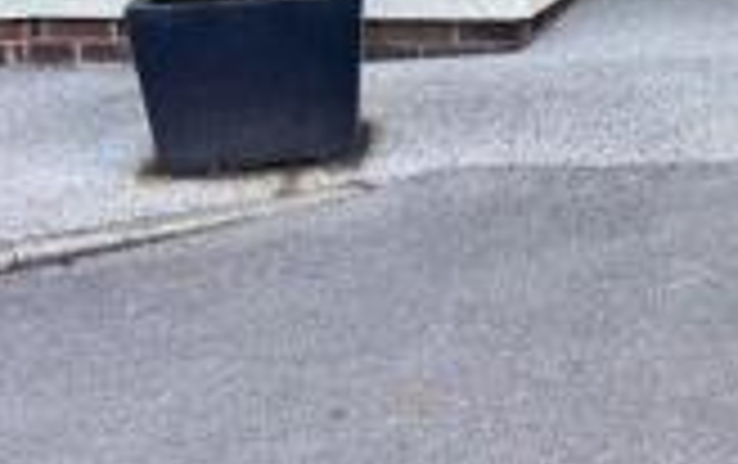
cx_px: 907
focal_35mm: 71
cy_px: -79
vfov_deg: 17.6
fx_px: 1430
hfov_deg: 25.6
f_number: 1.6
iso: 64
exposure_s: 1/121
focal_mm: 5.96
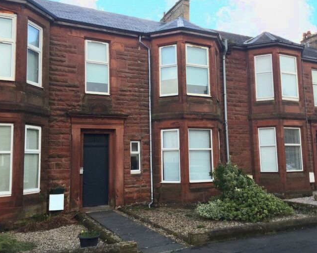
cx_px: 158
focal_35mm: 33
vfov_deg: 44.5
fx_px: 309
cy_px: 126
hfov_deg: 54.2
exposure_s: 1/206
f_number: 2.4
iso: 25
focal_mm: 3.3
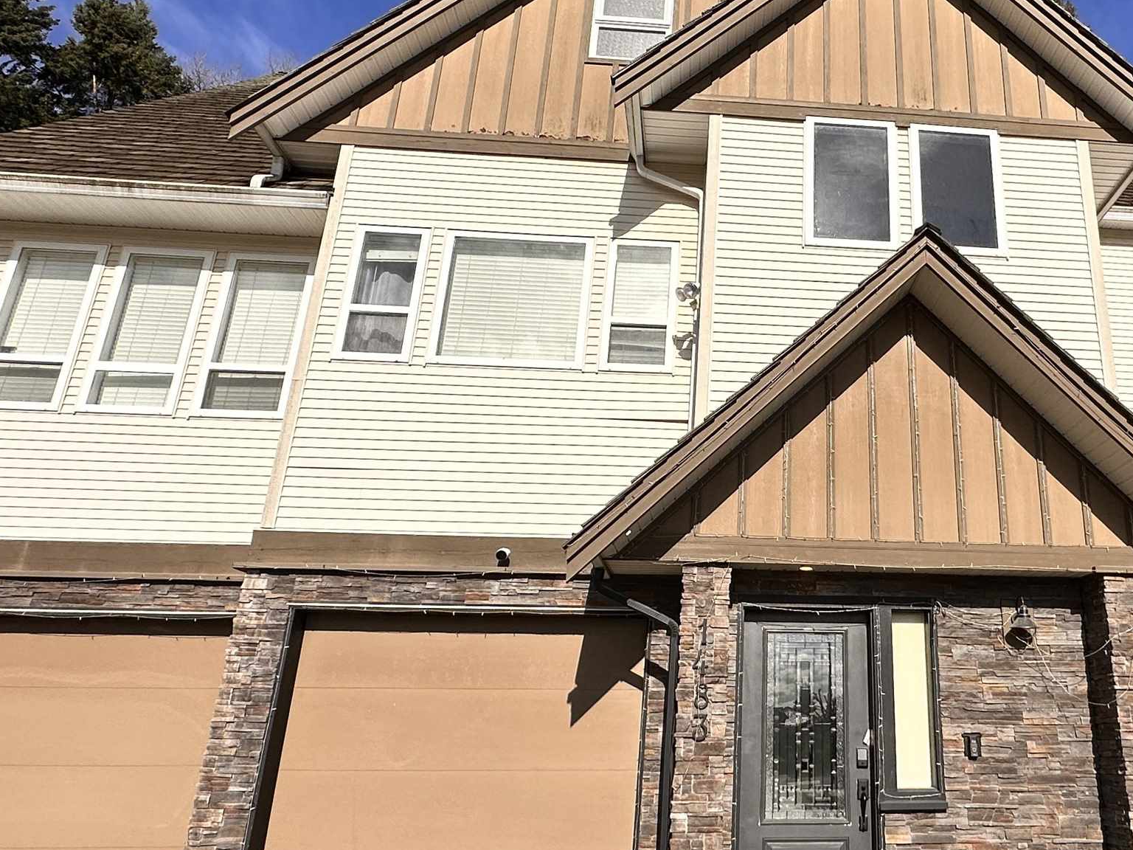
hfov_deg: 61.2
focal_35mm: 28
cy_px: 388
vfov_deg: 49.7
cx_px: 797
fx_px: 916
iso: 50
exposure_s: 1/5814
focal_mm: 2.22
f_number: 2.2
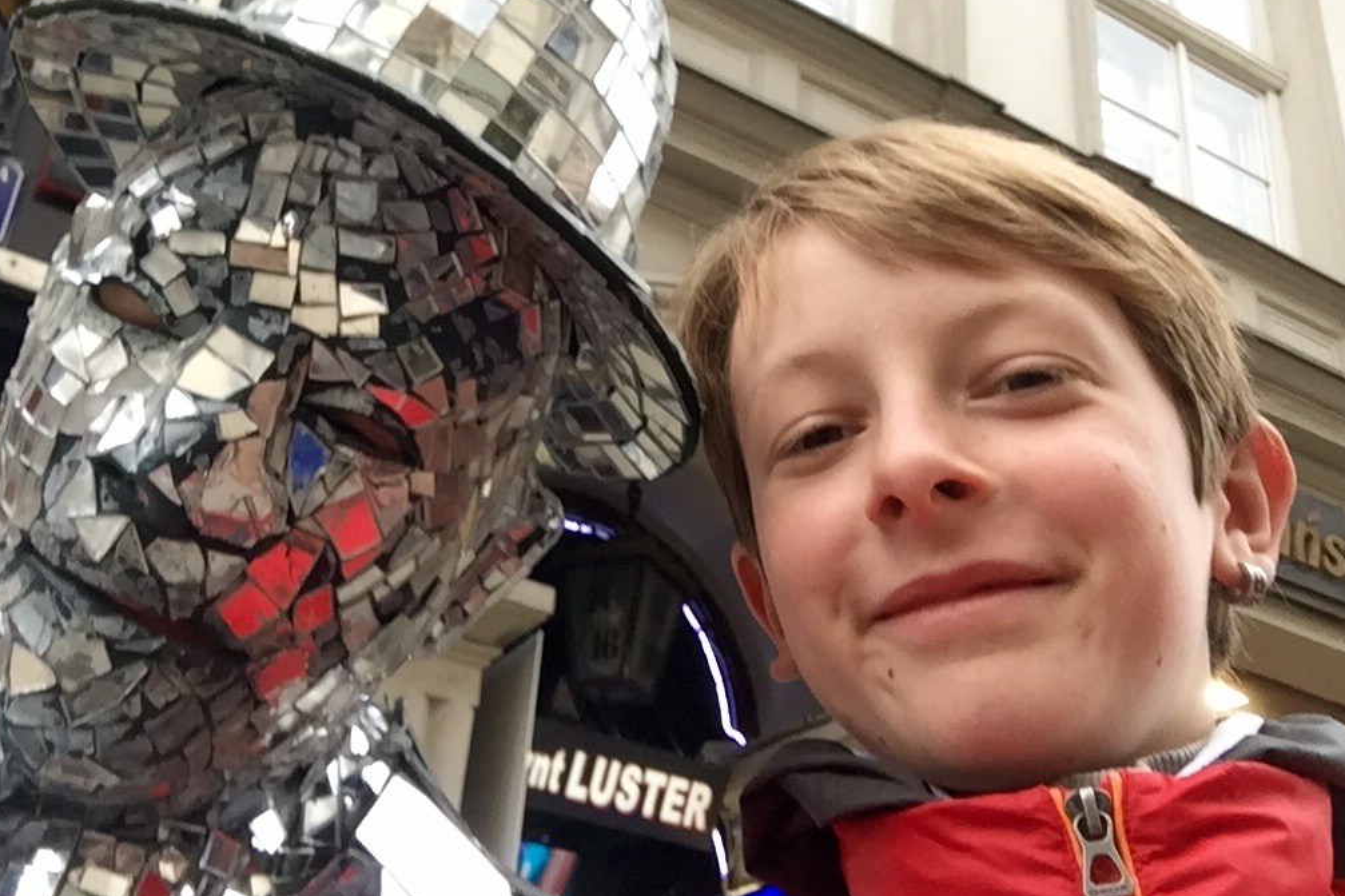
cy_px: 443
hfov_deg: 47.4
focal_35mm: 41
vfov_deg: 32.6
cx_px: 608
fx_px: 1531
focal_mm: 2.65
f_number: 2.2
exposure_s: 1/33
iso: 40
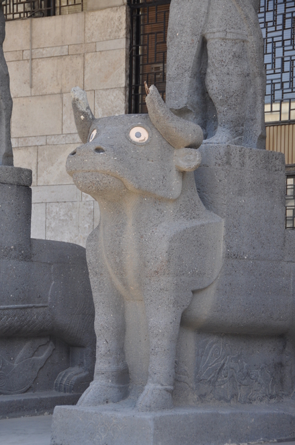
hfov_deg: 12.1
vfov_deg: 18.2
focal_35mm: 112
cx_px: 148
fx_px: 1388
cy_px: 222
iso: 200
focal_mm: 75
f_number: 5
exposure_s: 1/160
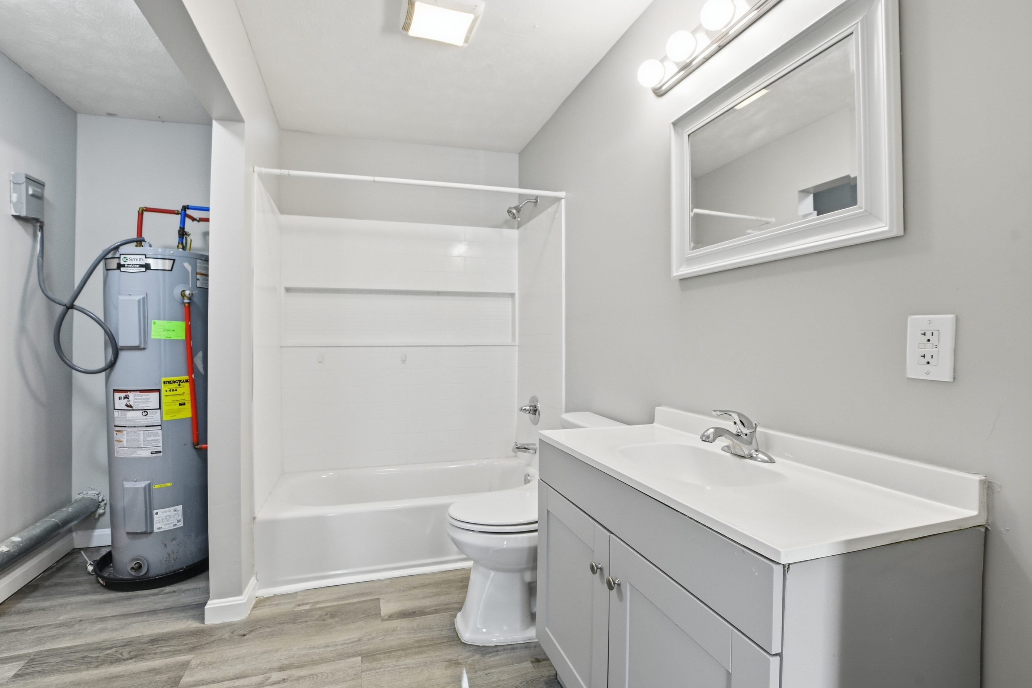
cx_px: 516
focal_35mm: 15
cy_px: 344
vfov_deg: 77.3
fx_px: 430
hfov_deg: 100.4
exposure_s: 1/160
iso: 500
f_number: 8
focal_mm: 10
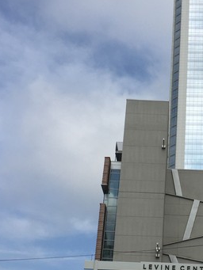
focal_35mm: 68
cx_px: 196
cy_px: 162
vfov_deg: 28.5
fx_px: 531
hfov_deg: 21.0
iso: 32
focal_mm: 4.15
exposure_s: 1/3968
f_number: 2.2
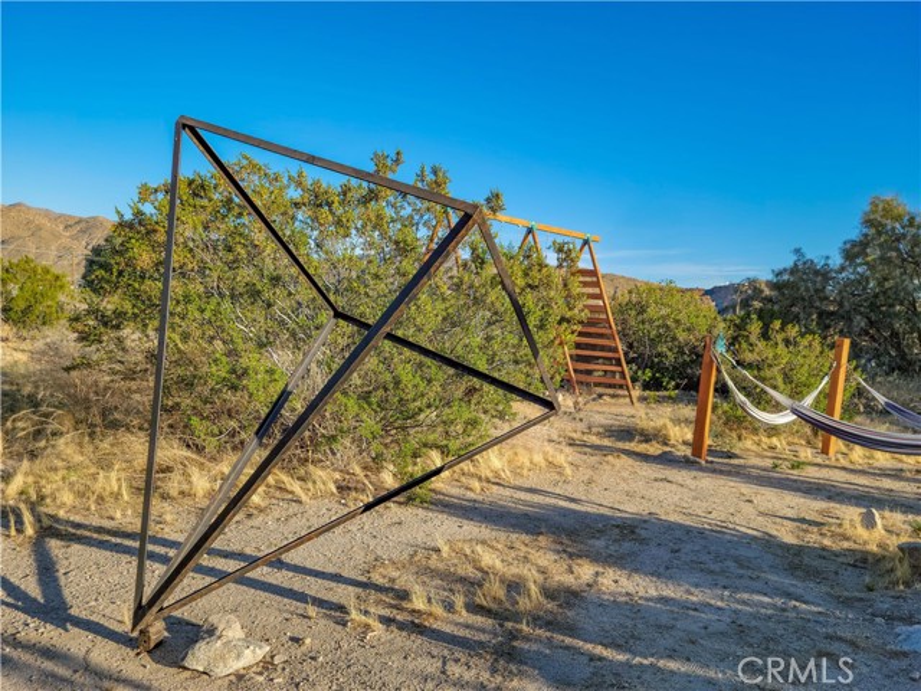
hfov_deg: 63.4
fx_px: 745
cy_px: 346
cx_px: 460
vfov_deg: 49.7
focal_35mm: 28
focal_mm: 5.9
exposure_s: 1/520
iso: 25
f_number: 2
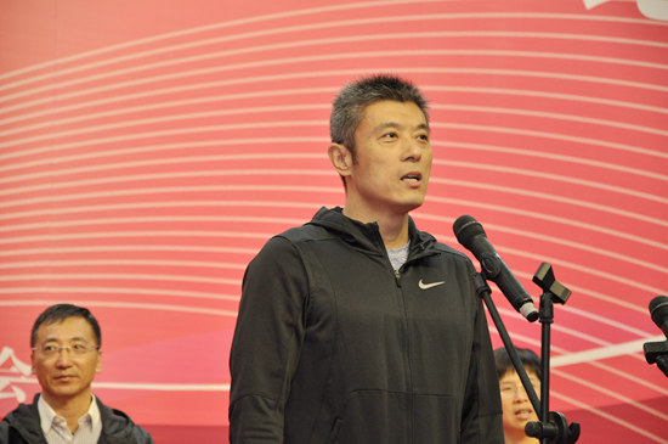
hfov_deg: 13.1
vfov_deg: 8.7
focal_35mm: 158
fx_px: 2918
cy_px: 222
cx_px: 334
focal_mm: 105
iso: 800
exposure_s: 1/60
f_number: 5.6
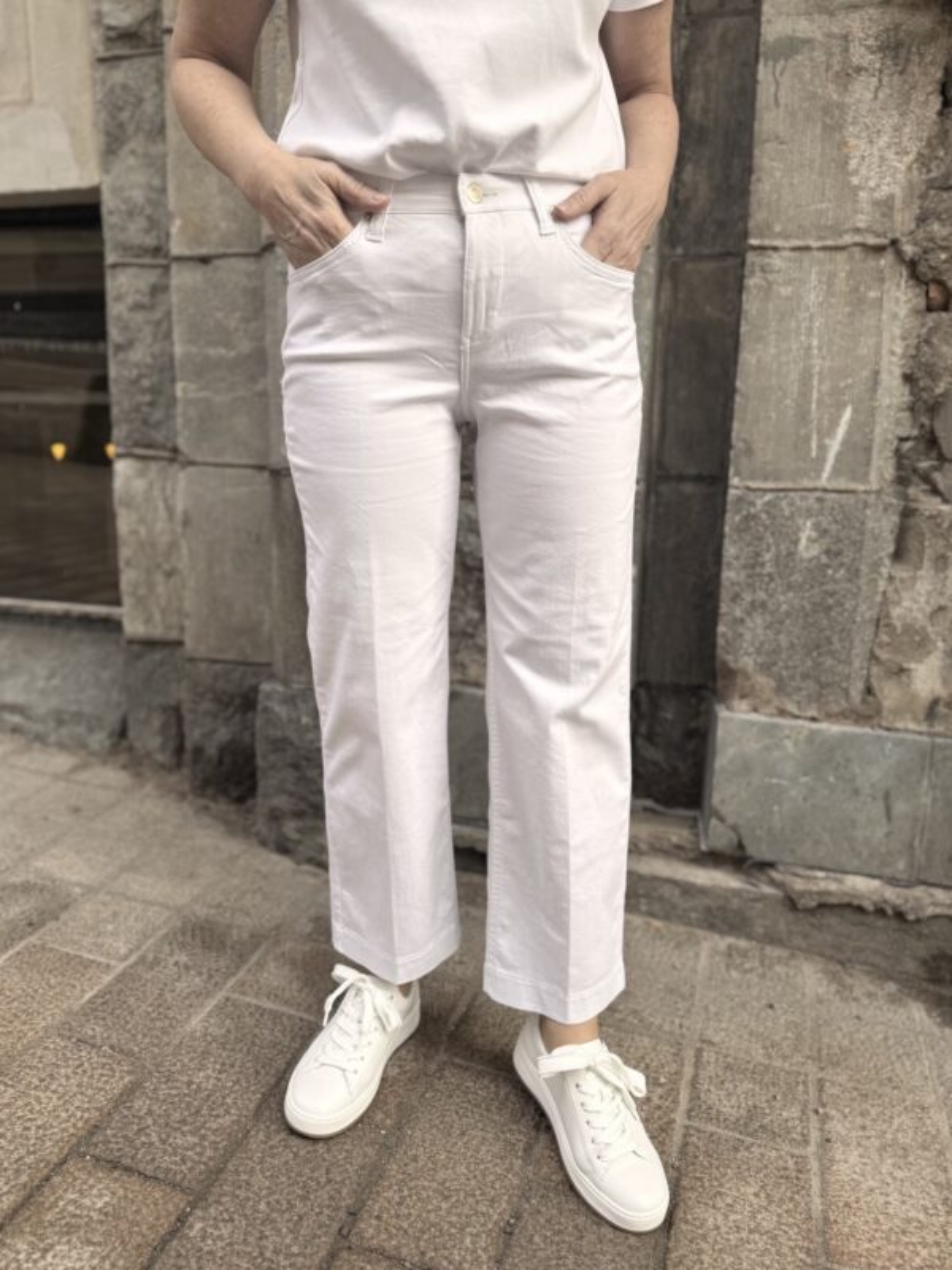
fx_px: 880
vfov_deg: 71.6
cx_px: 476
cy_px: 635
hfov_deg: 56.8
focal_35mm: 24
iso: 80
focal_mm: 6.76
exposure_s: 1/495
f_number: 1.78
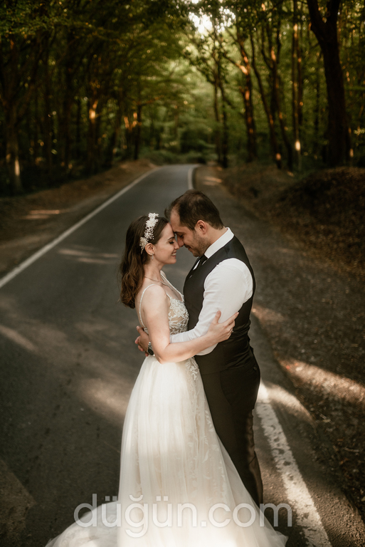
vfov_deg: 54.4
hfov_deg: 37.9
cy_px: 274
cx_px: 182
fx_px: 532
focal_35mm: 35
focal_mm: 35
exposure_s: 1/800
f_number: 1.4
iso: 320
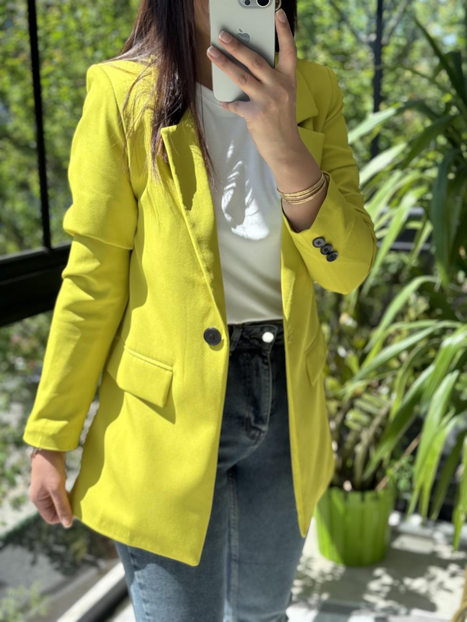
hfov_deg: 30.3
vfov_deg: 39.7
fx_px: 863
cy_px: 311
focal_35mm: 48
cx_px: 234
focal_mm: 6.76
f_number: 1.78
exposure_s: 1/464
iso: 64
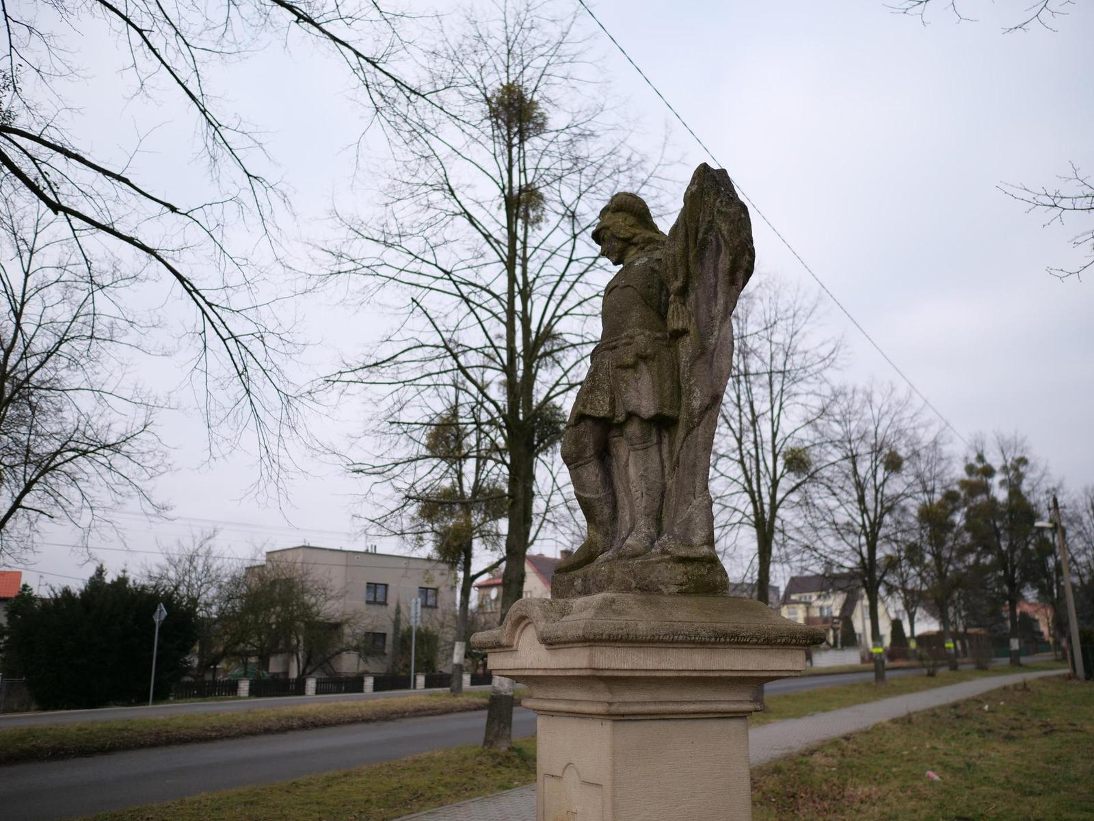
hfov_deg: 60.0
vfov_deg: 46.8
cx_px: 547
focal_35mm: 30
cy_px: 410
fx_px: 948
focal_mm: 15
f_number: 1.7
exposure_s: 1/3200
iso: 200
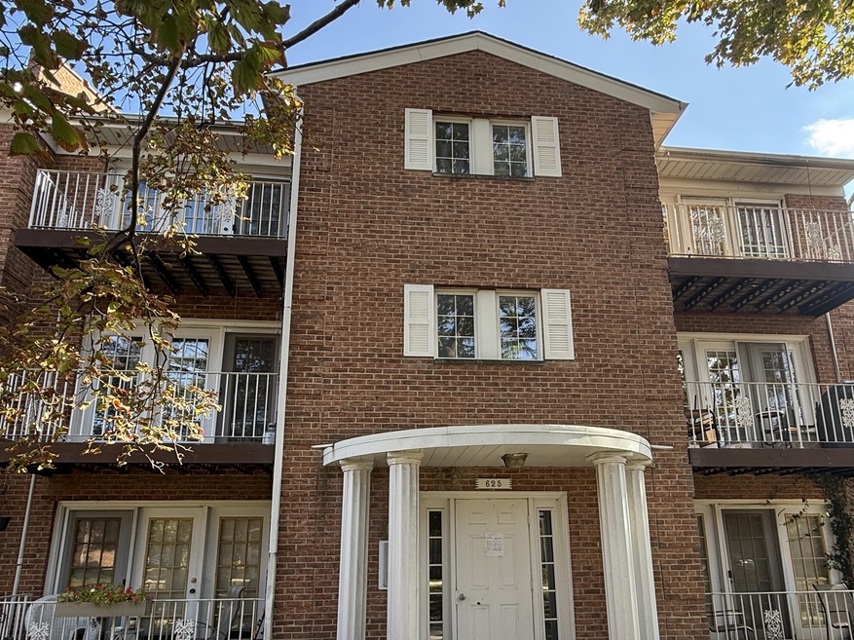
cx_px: 441
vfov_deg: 58.0
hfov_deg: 73.9
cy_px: 408
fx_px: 567
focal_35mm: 23
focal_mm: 2.22
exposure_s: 1/144
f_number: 2.2
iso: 50
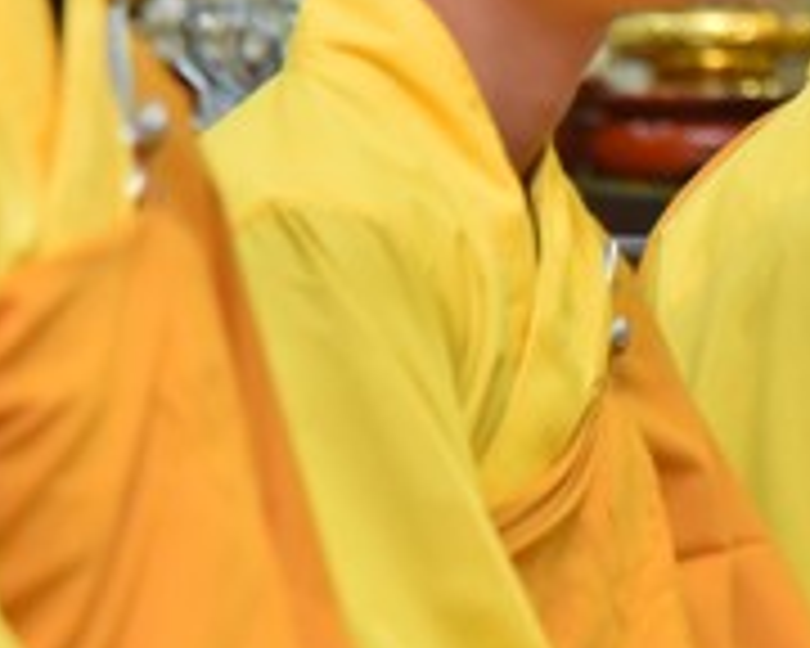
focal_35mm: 355
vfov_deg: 4.4
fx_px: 8510
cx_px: 1210
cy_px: 25
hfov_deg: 5.4
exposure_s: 1/100
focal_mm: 105
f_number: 4
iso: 1250
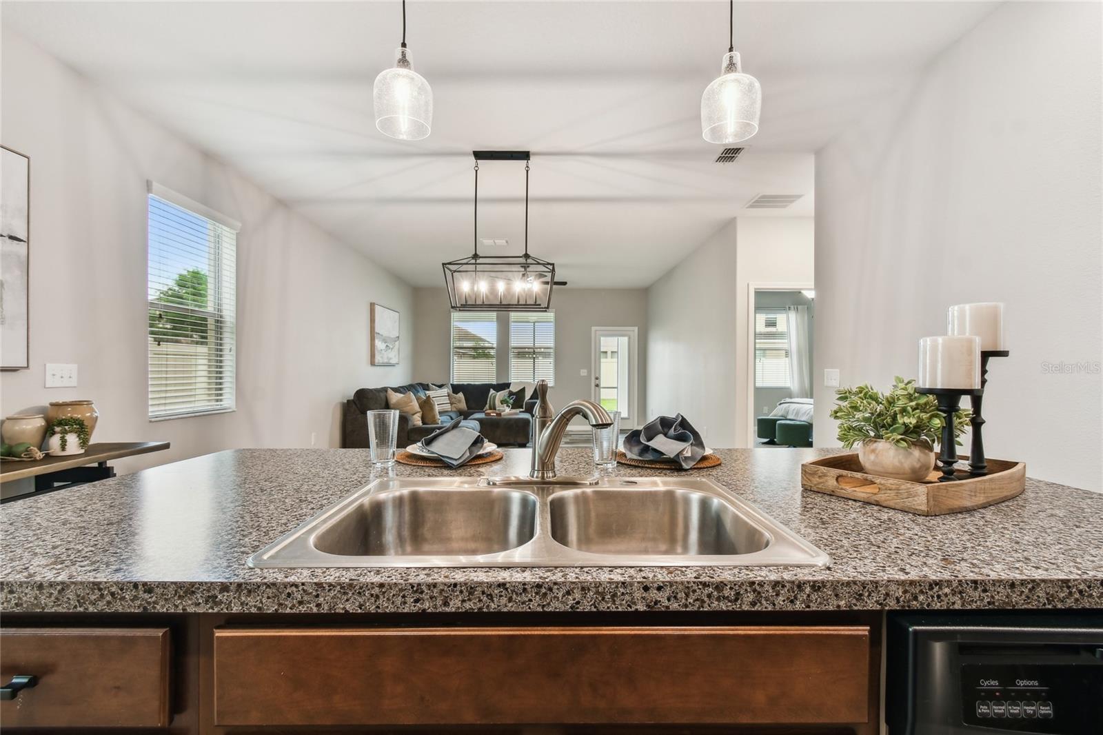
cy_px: 368
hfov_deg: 100.4
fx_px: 459
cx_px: 552
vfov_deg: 77.3
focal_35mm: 15
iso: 100
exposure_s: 1/2.5
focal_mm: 10
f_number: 7.1
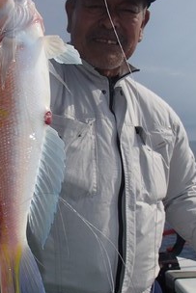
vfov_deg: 42.6
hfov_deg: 29.1
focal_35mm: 46
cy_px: 127
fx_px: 375
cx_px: 66
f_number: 11
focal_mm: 5
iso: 100
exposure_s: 1/320
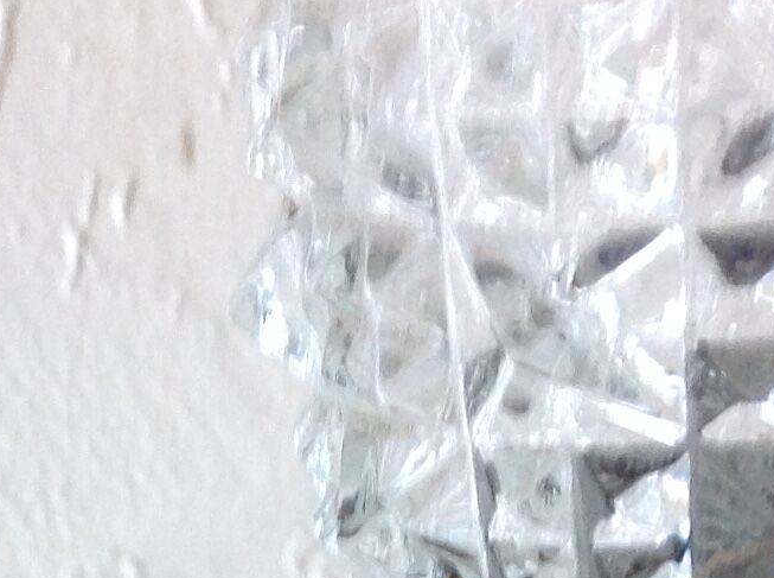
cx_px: 97
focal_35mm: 139
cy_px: 1126
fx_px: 3102
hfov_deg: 14.1
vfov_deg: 9.9
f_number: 2.4
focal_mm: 4.28
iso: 80
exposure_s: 1/15
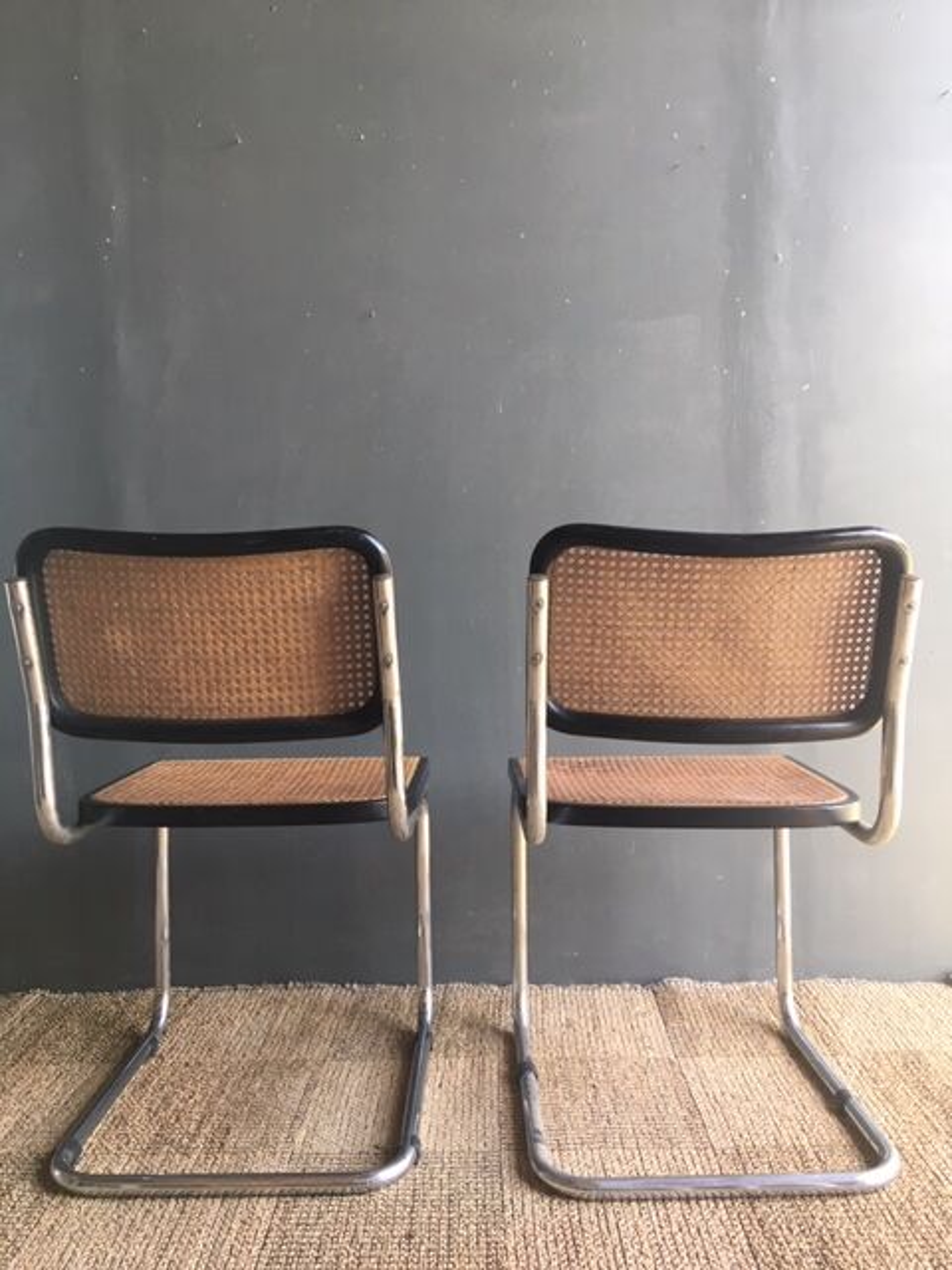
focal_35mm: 29
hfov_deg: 48.2
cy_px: 635
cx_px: 476
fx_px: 1063
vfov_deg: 61.7
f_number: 2.2
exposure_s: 1/33
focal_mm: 4.15
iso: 32
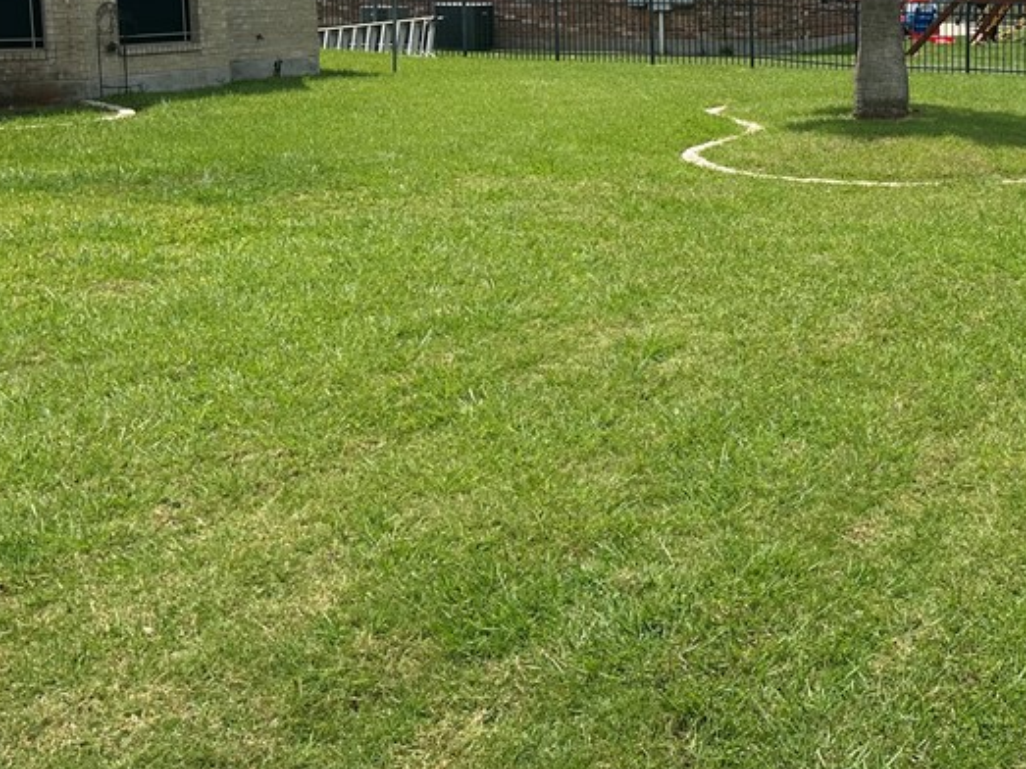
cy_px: 159
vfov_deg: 30.2
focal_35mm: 47
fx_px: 1393
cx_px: 798
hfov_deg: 39.1
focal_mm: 6.86
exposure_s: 1/5263
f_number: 1.78
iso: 80
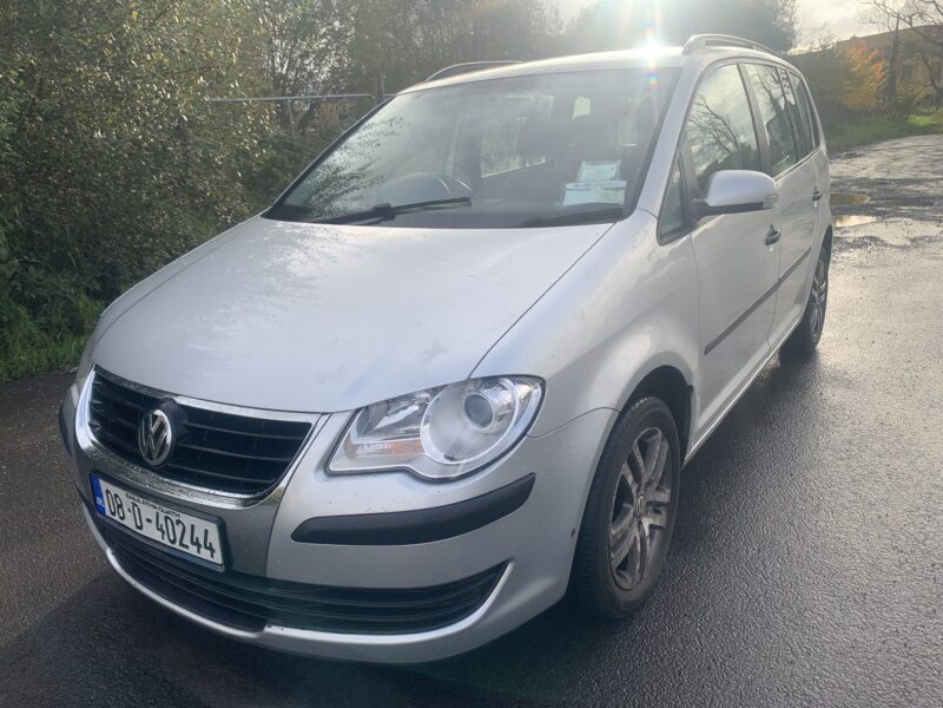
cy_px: 354
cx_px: 472
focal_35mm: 26
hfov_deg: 67.3
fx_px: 708
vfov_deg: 53.1
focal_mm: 4.25
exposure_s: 1/620
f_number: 1.8
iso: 25
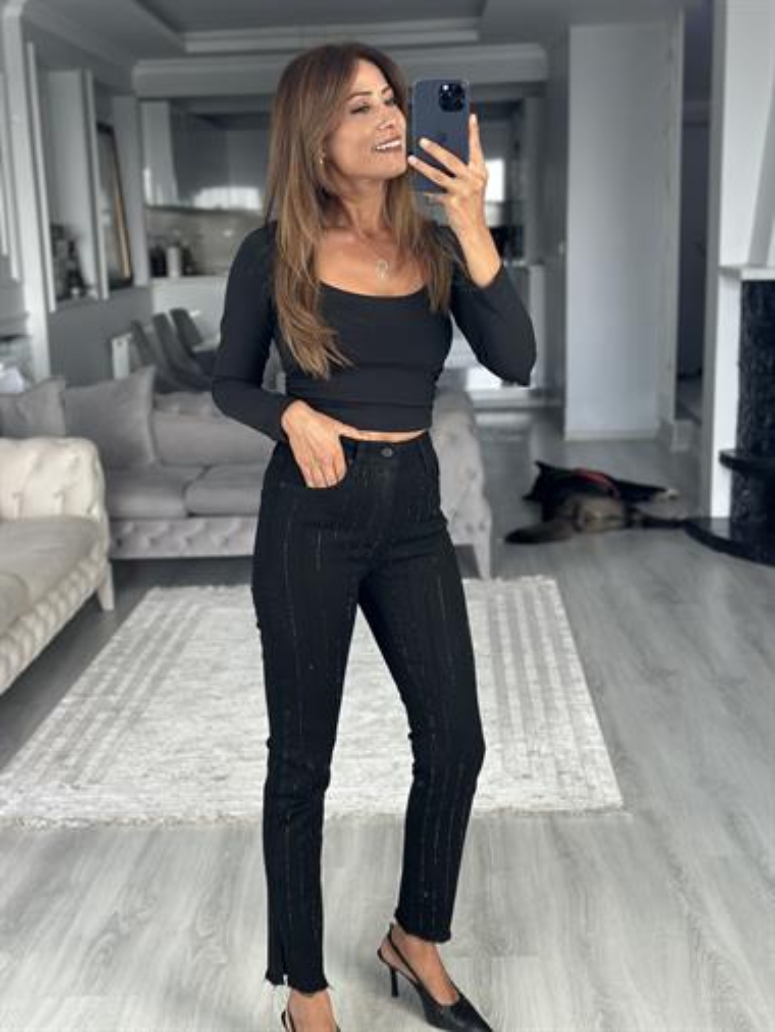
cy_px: 516
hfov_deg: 30.3
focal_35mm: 48
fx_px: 1432
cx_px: 388
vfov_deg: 39.6
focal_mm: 6.86
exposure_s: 1/78
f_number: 1.78
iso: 125
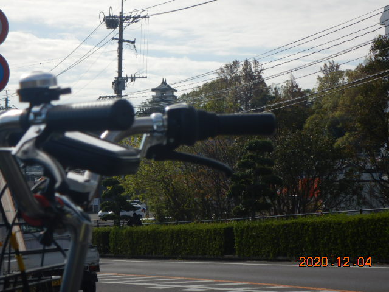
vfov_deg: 13.5
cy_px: 146
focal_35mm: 110
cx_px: 194
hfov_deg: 17.9
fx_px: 1236
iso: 125
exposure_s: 1/1250
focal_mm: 19.7
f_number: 4.8
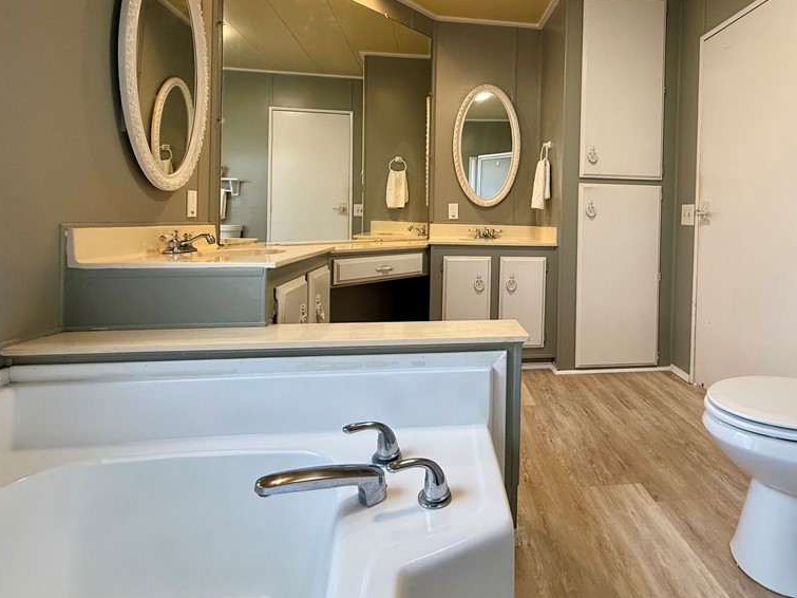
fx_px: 437
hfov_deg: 83.0
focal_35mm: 19
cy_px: 221
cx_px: 501
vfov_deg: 67.5
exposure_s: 1/120
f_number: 2.2
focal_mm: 2.22
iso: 250
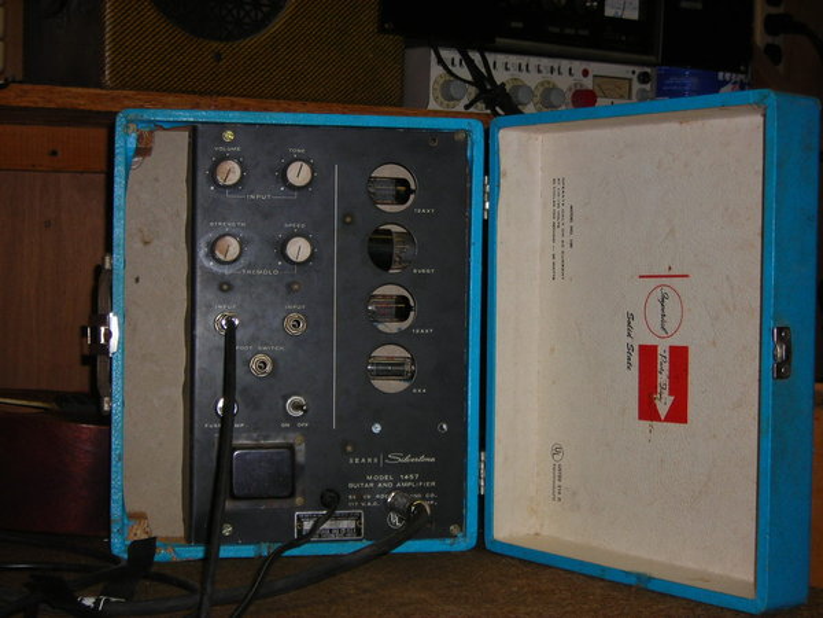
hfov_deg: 29.8
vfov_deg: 22.6
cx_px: 412
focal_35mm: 65
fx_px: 1545
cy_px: 309
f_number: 3.9
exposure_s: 1/60.1
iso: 50
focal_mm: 10.8
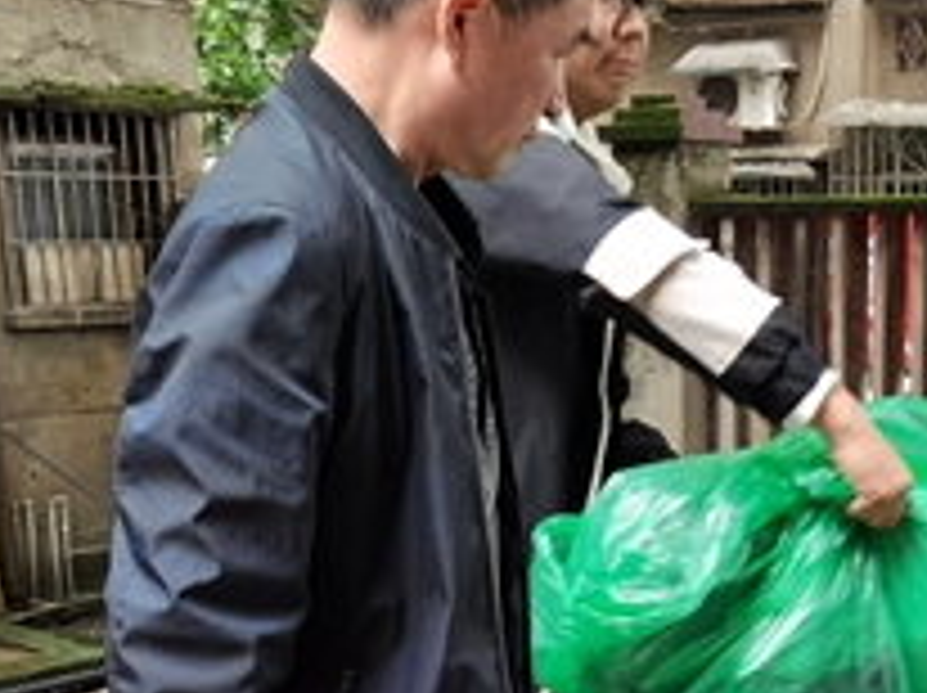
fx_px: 2247
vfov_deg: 16.4
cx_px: 810
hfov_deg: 22.8
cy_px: 958
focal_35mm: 84
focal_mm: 6.71
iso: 125
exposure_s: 1/100
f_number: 1.9
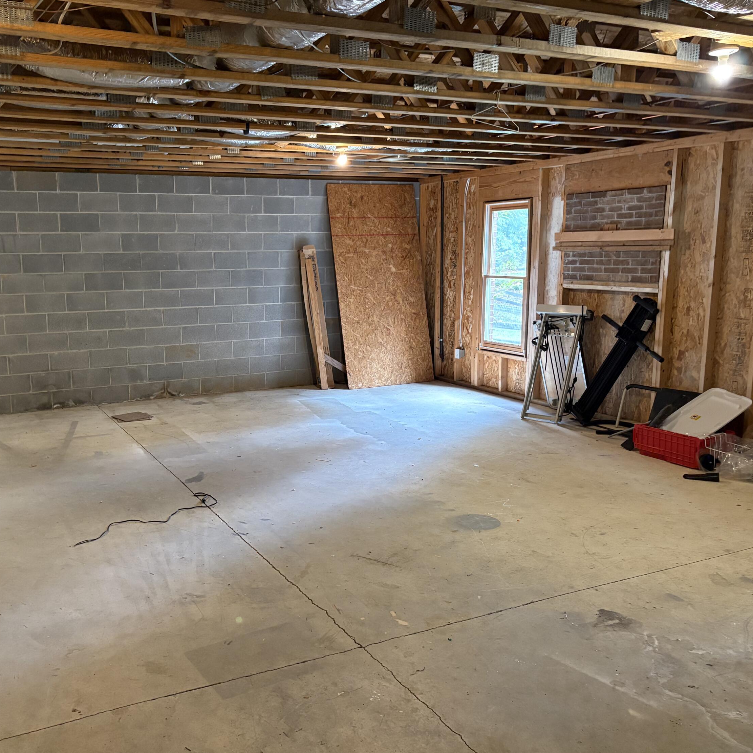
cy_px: 380
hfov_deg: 52.1
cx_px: 293
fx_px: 763
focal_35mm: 31
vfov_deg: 52.5
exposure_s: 1/60
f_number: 1.6
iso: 400
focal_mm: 5.96
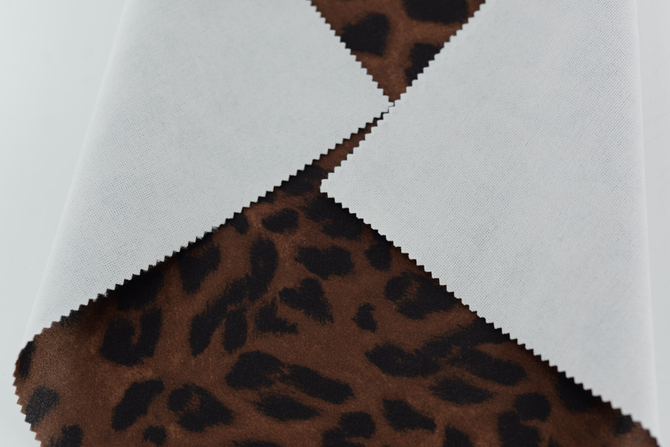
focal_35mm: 50
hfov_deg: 39.6
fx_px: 931
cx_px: 335
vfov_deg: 27.0
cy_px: 224
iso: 100
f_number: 3.5
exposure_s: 1/200
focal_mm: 50
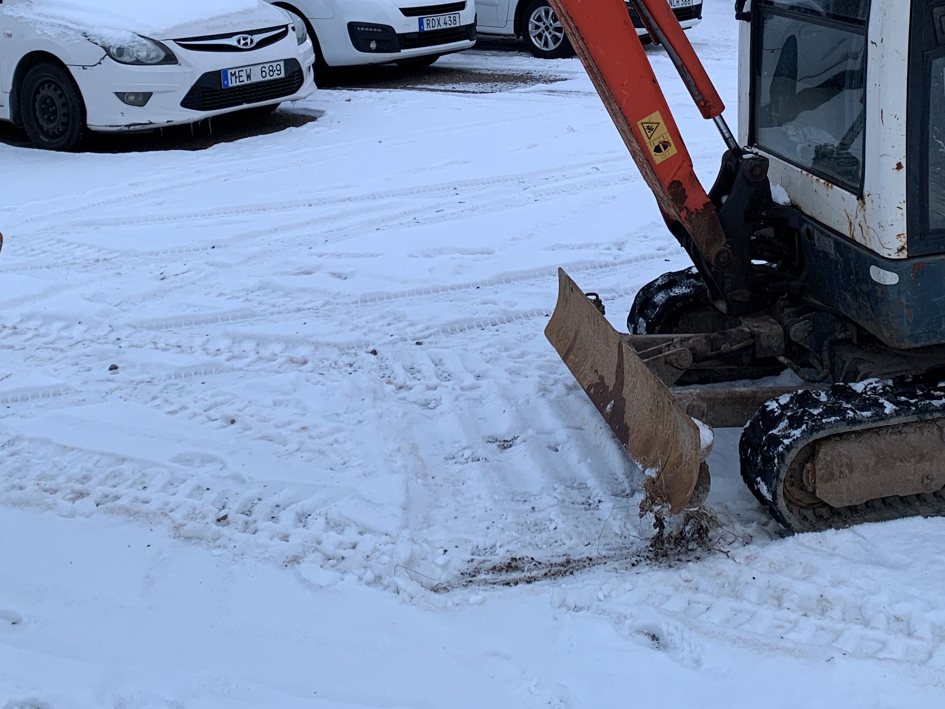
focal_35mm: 49
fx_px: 1338
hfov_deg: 38.8
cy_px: 59
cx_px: 558
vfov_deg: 28.4
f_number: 1.8
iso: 64
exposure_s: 1/121
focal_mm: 4.25
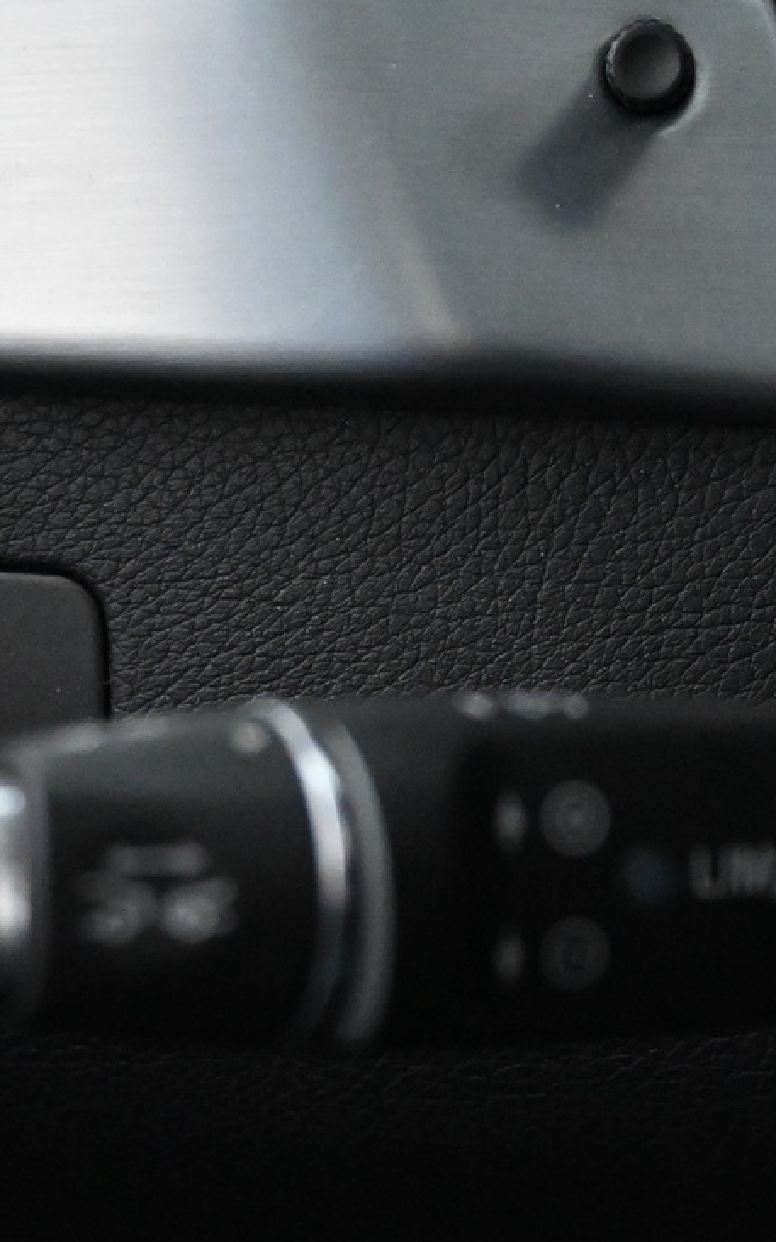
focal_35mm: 90
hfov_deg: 14.5
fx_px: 3037
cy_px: 842
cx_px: 516
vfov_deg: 23.0
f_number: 4.5
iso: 9000
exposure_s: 1/40
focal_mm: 26.5
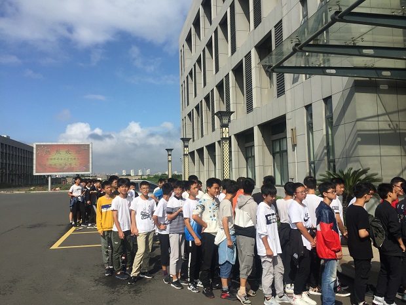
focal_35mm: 29
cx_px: 203
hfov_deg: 61.7
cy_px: 152
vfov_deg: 48.2
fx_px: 340
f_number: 2.2
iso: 32
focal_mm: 4.15
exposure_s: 1/3300
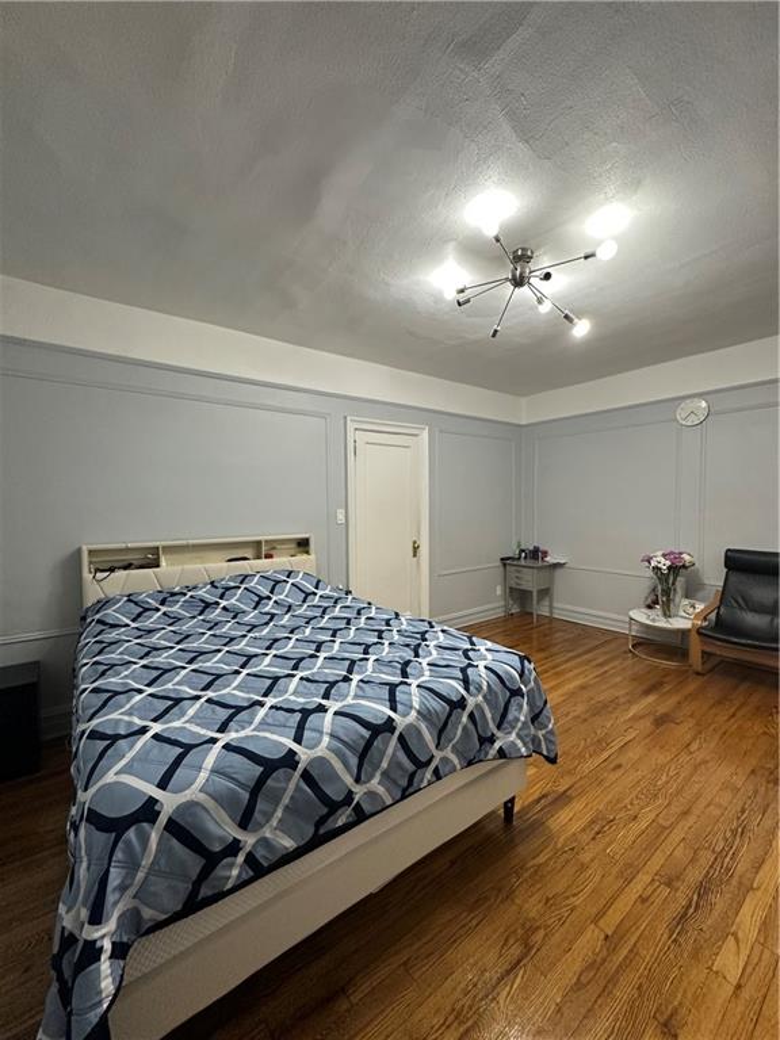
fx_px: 421
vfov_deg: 102.1
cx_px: 390
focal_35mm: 14
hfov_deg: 85.7
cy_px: 520
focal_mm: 2.22
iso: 250
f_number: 2.2
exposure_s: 1/120
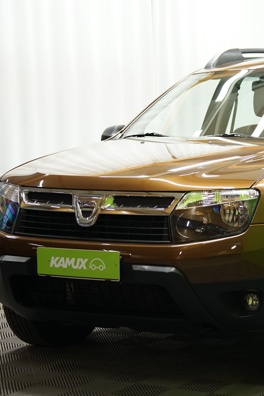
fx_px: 1089
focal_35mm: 99
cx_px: 257
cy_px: 179
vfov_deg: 20.6
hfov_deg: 13.6
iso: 500
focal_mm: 59
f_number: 3.2
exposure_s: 1/30
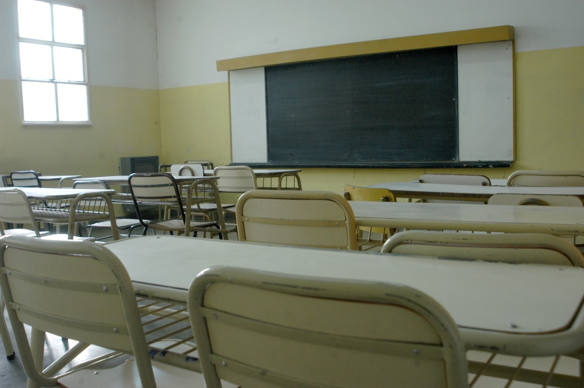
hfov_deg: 53.2
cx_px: 292
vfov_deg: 36.8
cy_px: 194
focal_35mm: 36
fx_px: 583
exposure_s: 1/125
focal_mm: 24
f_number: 5.6
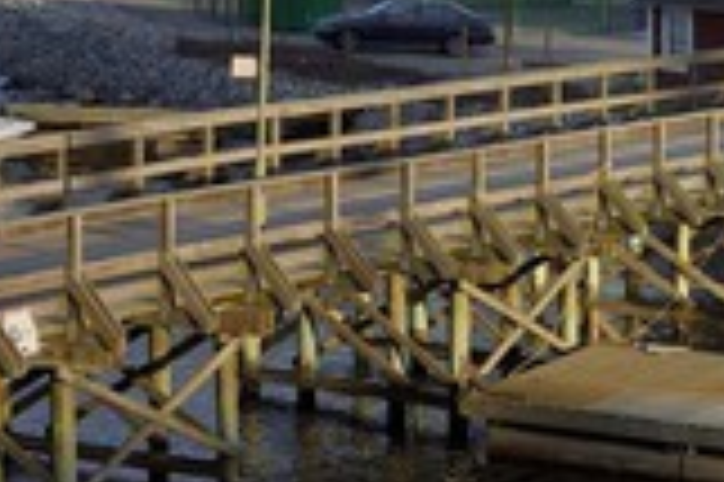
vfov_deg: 9.3
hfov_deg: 13.9
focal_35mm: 146
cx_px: 22
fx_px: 2933
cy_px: -68
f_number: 5
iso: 200
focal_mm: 56
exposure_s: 1/1000
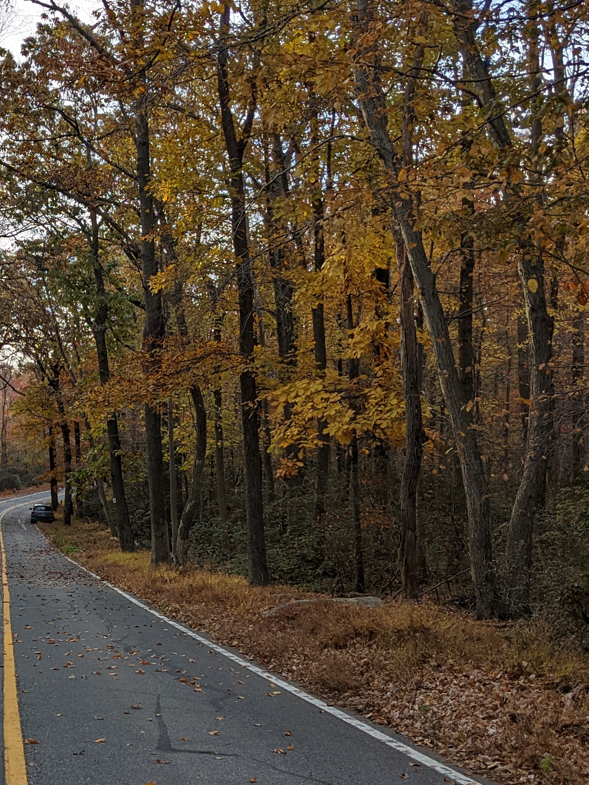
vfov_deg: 32.6
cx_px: -36
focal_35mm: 59
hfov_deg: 23.5
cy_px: 482
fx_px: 1338
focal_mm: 4.38
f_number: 1.73
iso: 48
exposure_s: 1/780
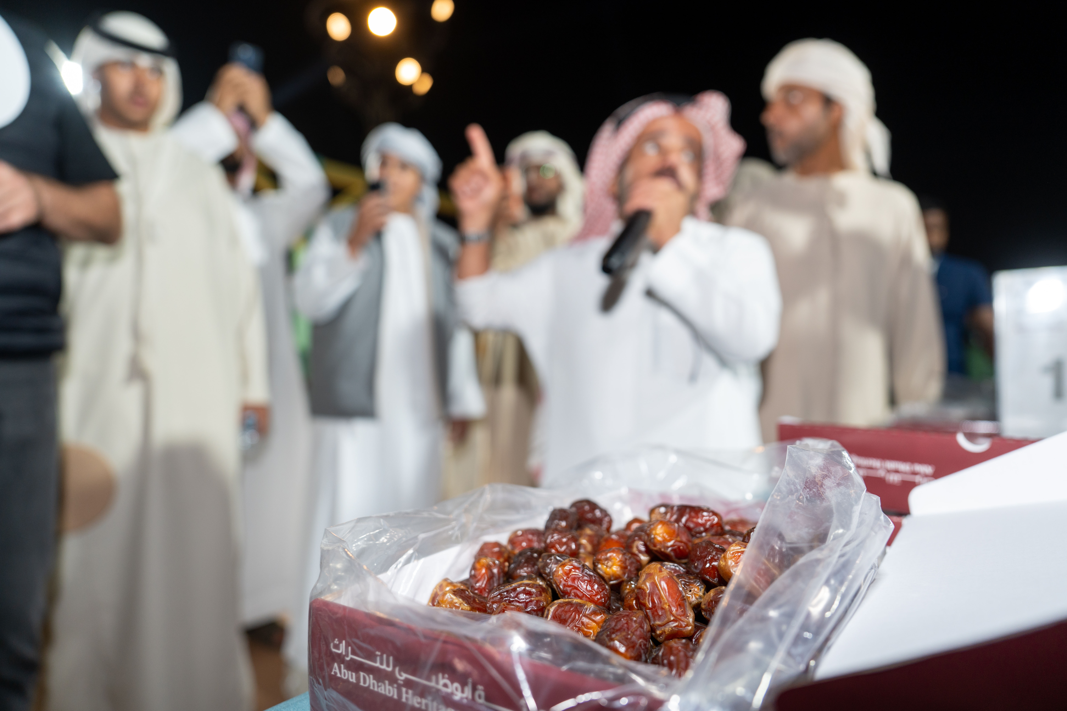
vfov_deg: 53.1
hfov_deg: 73.7
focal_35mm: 24
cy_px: 356
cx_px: 534
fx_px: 711
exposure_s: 1/125
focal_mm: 24
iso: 320
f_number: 2.8
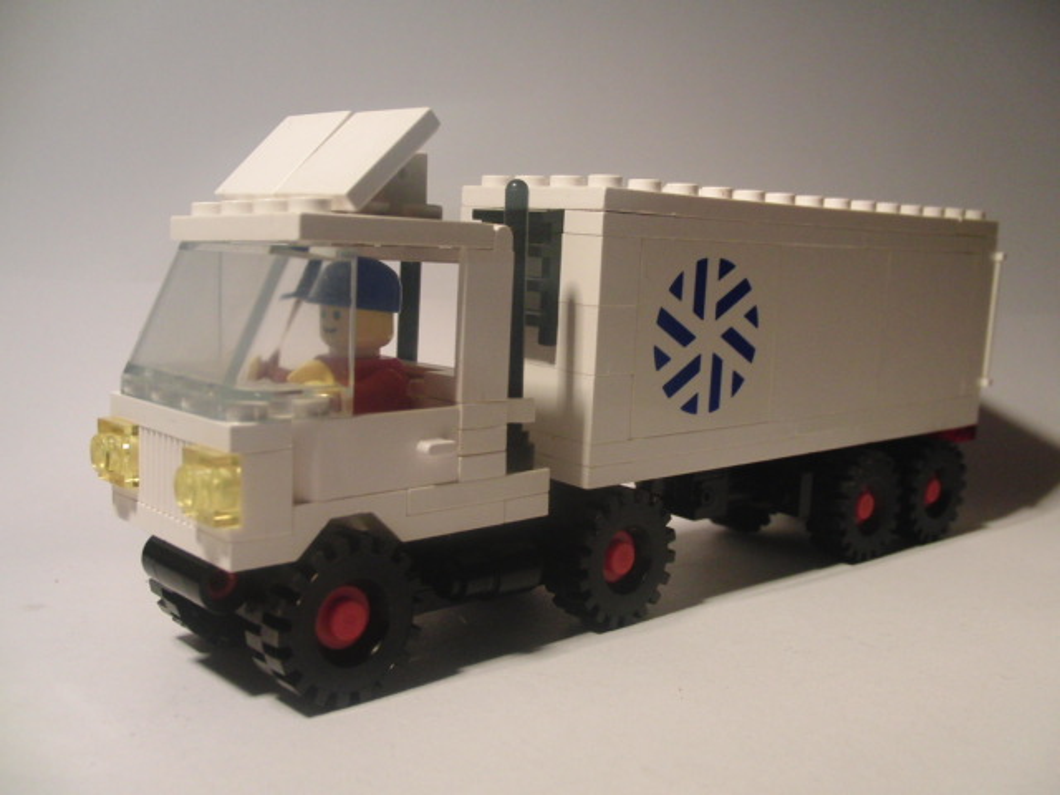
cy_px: 398
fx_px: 1133
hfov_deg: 50.1
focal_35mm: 37
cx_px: 530
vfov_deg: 38.7
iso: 320
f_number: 3.6
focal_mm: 6.42
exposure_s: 1/80
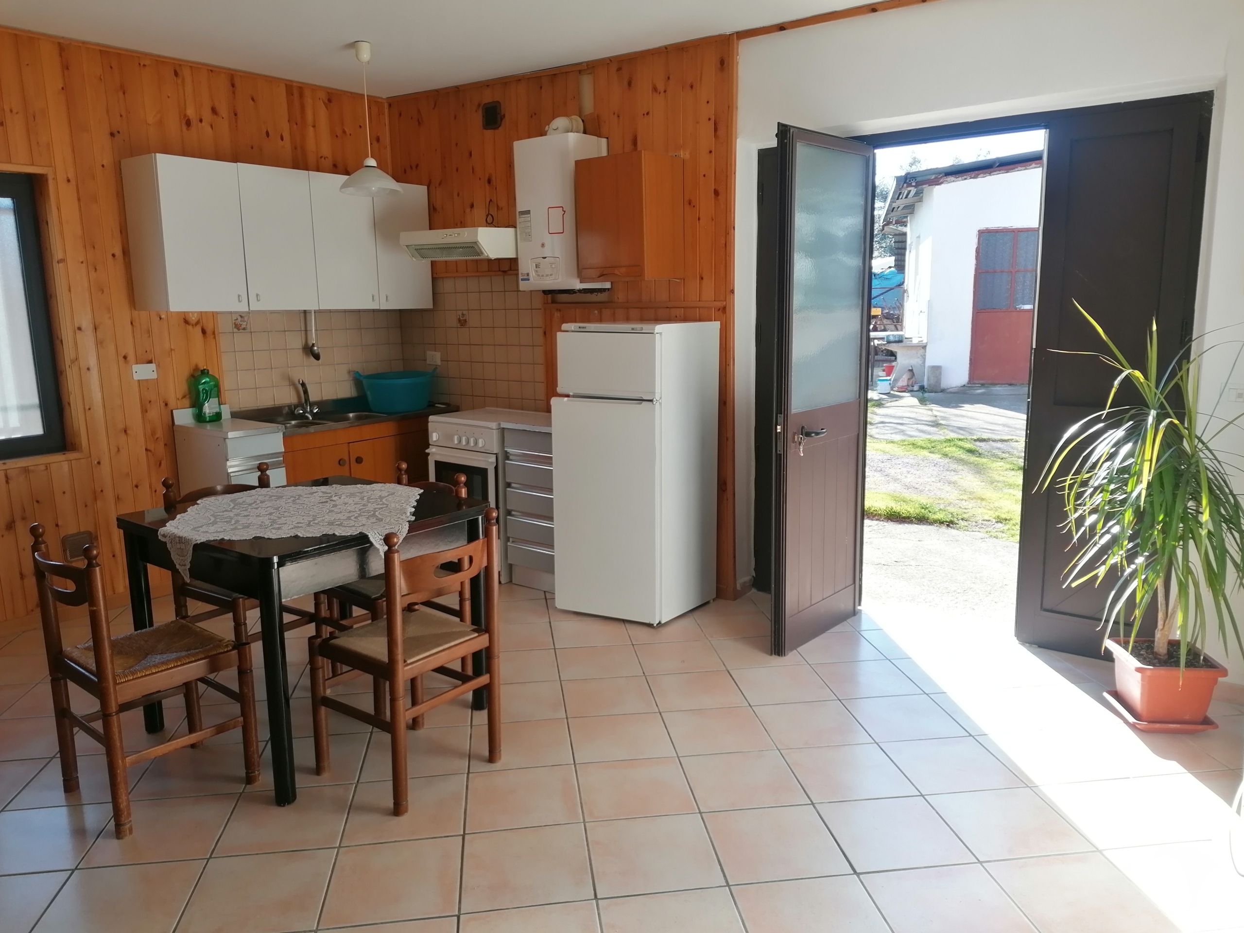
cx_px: 622
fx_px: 970
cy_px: 466
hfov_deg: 65.3
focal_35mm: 27
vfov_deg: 51.4
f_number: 1.8
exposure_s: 1/154
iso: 50
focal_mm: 4.75
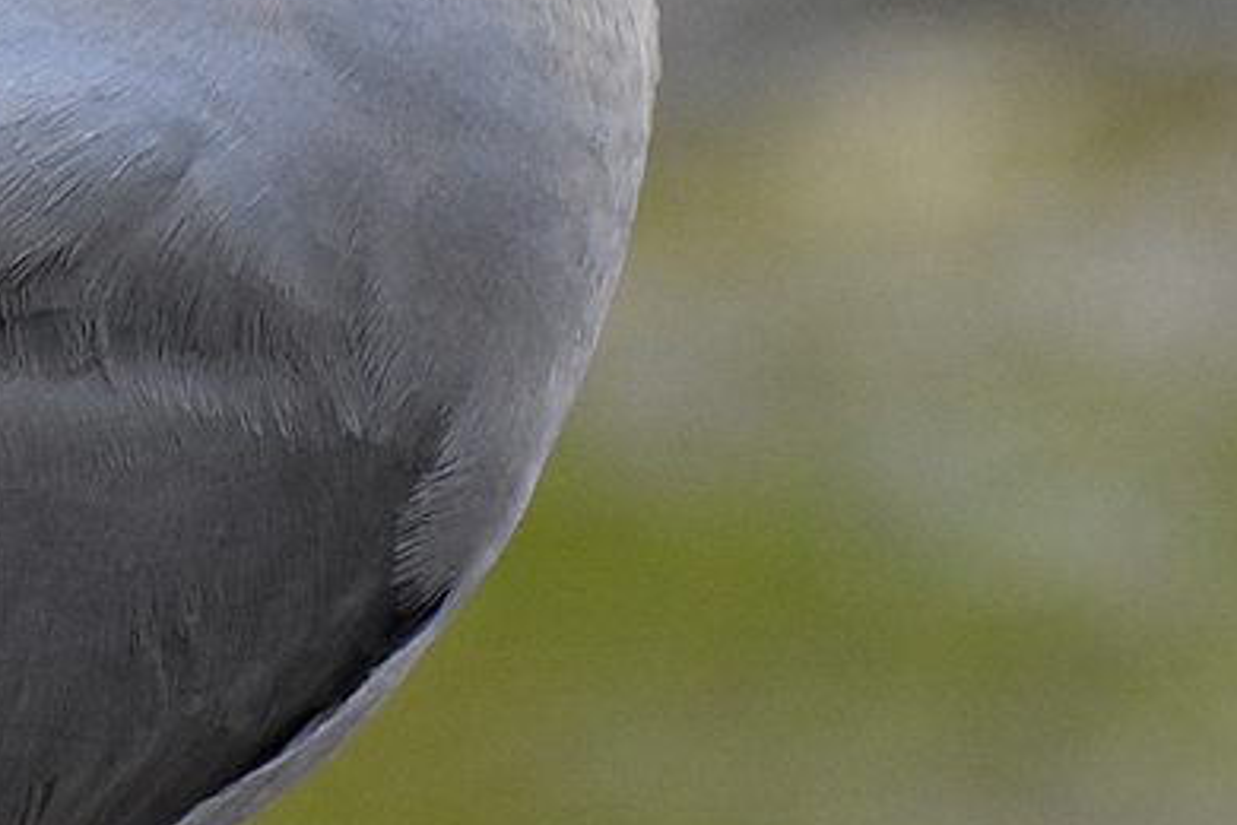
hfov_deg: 3.7
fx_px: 18931
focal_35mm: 551
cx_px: -22
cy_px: 17
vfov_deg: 2.5
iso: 2800
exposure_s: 1/125
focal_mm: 140
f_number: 5.6
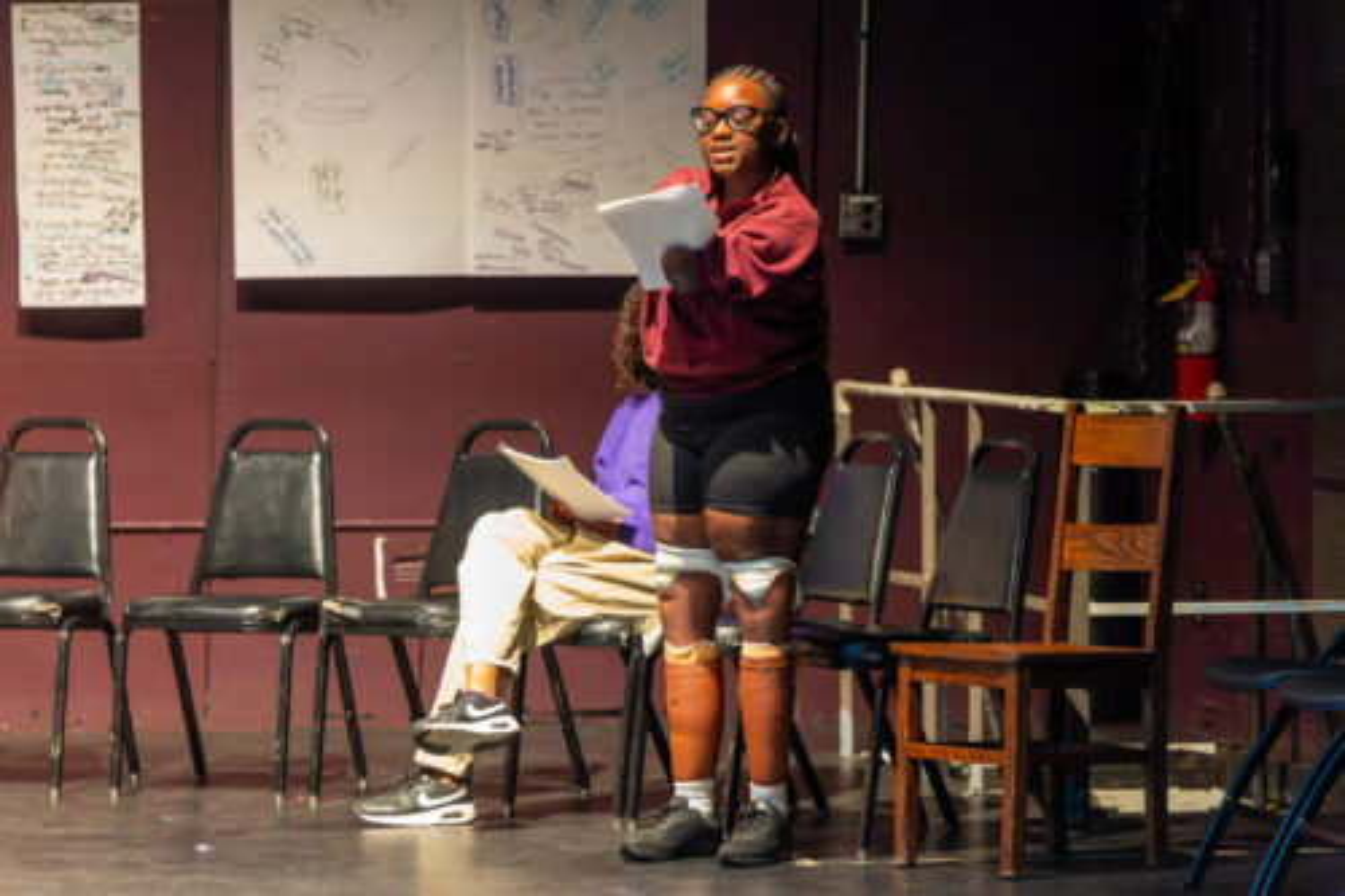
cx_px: 672
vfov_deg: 7.6
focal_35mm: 180
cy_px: 448
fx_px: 6722
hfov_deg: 11.4
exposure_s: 1/250
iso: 32000
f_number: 4.5
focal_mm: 180
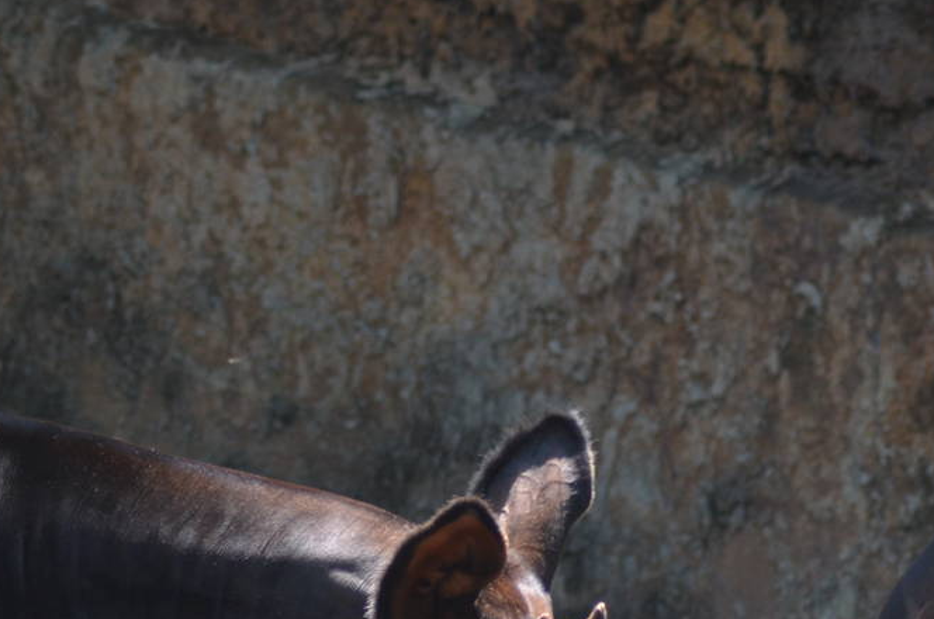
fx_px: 6551
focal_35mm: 253
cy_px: 649
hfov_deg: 8.2
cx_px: 475
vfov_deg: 5.4
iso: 400
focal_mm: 70
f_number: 4.5
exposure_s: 1/320
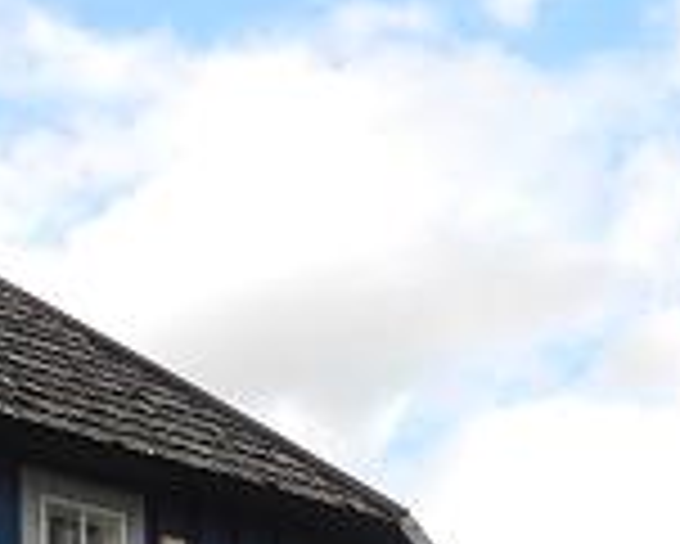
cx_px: 99
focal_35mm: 116
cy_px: 818
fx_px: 2336
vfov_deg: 12.6
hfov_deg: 16.4
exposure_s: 1/500
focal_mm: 7.4
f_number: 3.2
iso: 100
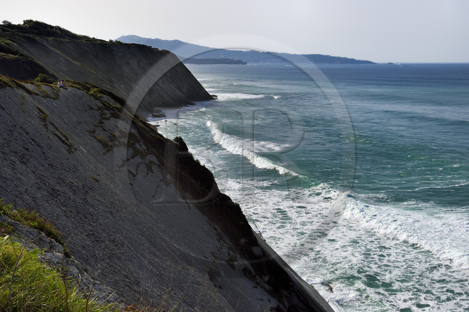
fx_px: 625
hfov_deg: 41.1
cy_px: 156
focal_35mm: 48
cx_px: 234
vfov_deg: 28.0
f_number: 18
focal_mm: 48
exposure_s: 1/250
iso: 200
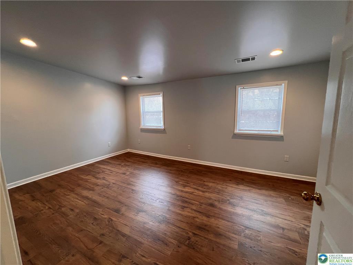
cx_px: 176
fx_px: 133
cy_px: 132
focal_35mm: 13
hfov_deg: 106.2
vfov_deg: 89.9
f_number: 1.8
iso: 250
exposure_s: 1/120
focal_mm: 1.57
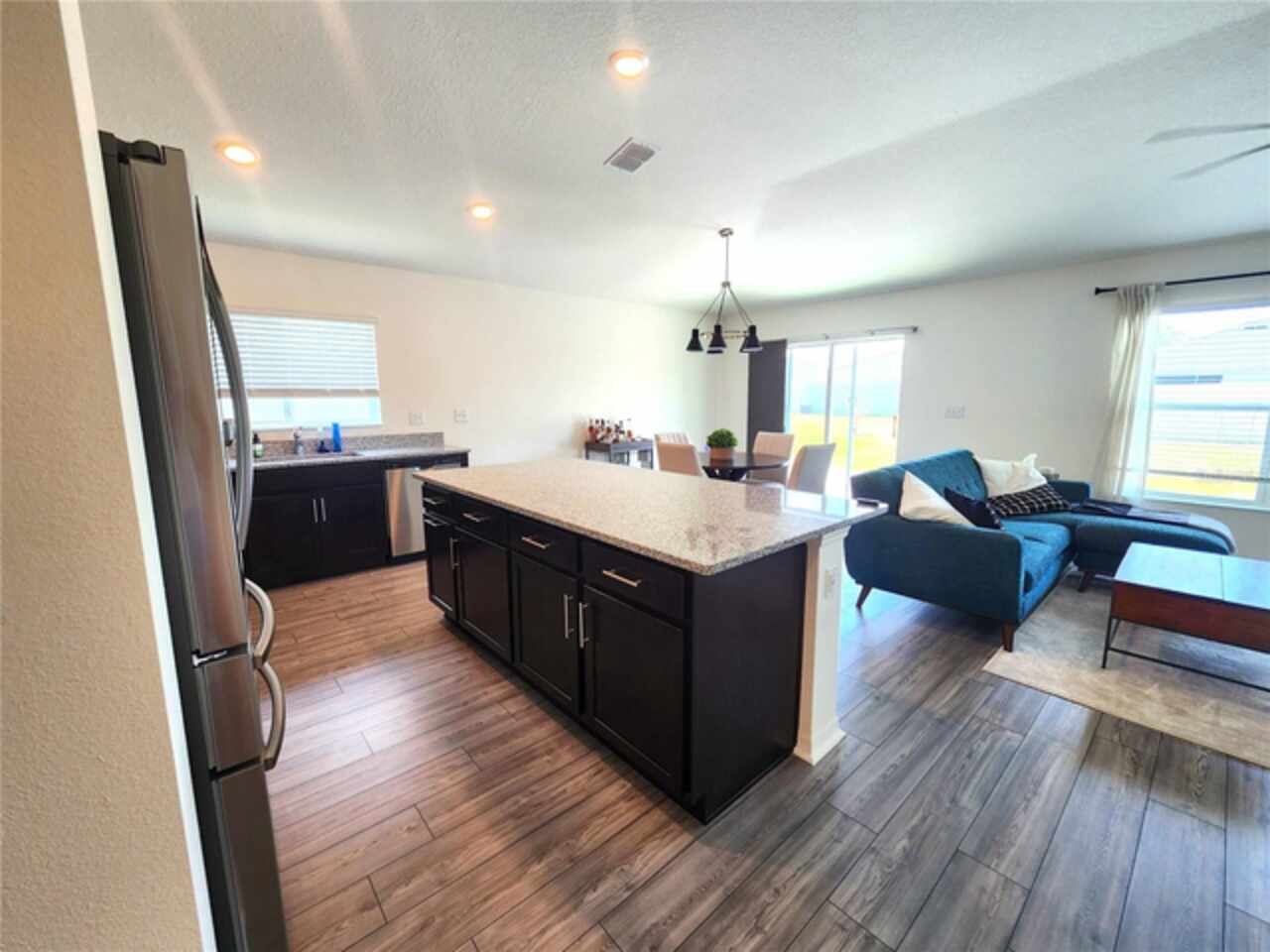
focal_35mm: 13
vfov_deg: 89.9
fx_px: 477
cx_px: 635
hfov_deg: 106.2
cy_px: 476
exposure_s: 1/60
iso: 80
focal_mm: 2.2
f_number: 2.2
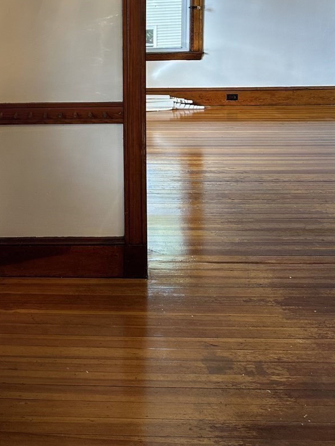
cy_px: 48
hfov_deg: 30.2
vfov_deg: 38.5
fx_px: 593
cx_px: 37
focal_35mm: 46
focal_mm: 6.86
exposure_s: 1/60
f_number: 1.78
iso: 125
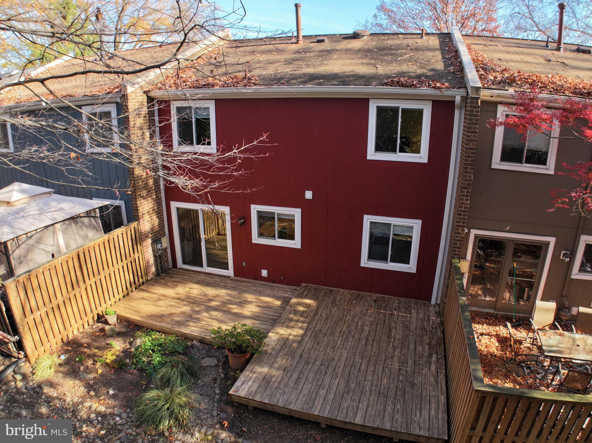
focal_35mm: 24
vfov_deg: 56.8
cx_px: 296
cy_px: 222
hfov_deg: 71.6
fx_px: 410
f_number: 2.8
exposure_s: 1/120
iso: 100
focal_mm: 12.29
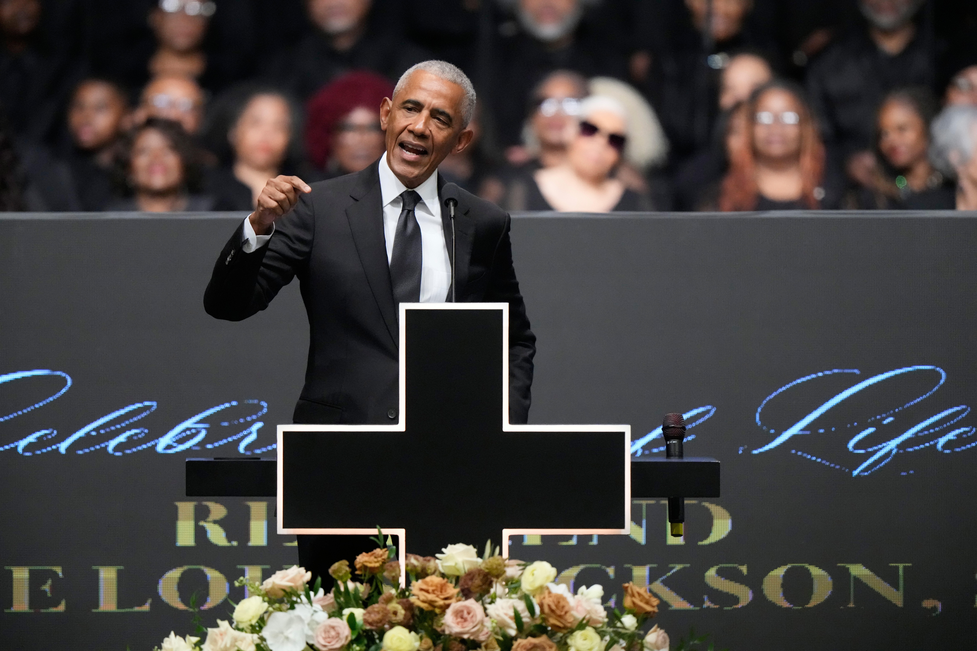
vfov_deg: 2.5
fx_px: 15197
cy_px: 326
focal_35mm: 560
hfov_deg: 3.7
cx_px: 488
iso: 10000
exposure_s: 1/800
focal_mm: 560
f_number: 4
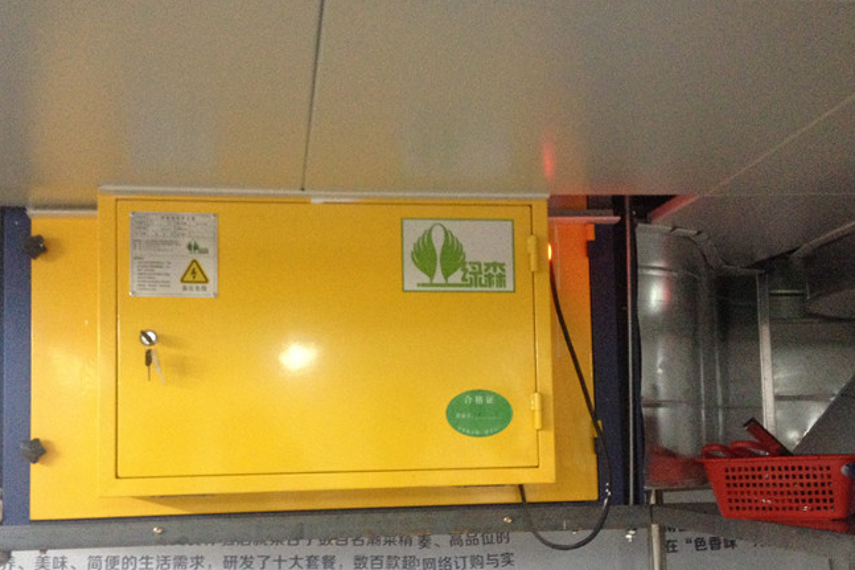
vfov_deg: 29.7
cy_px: 370
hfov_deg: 43.6
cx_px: 396
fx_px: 1068
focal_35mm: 45
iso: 400
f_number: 2.4
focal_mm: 4.28
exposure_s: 1/17
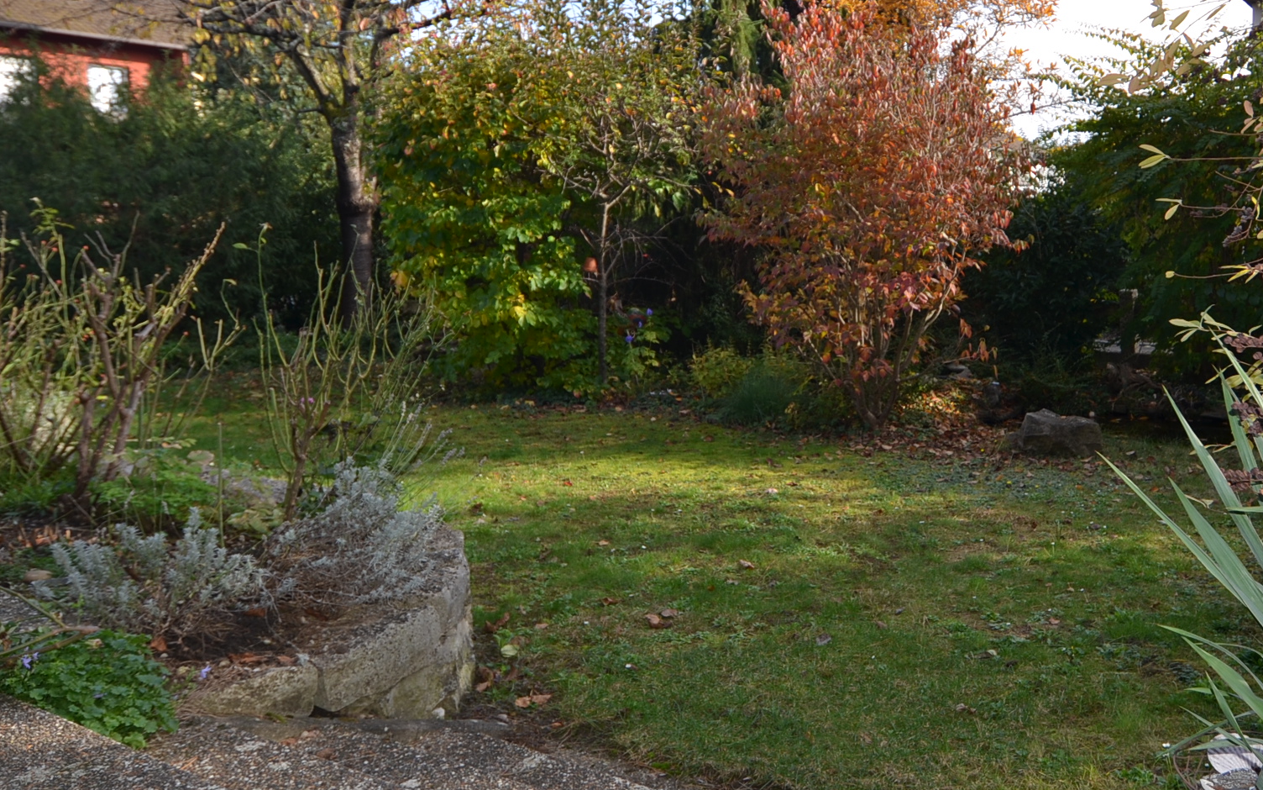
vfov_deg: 41.3
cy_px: 261
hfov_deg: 61.6
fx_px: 1033
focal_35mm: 30
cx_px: 826
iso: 110
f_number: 4
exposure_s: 1/250
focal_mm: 12
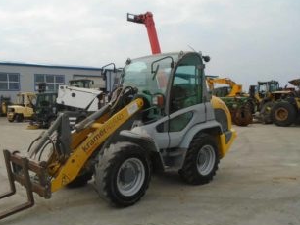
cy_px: 135
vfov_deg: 41.6
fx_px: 294
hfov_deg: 53.2
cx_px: 108
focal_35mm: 34
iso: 100
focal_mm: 4.6
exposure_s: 1/1000
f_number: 3.2
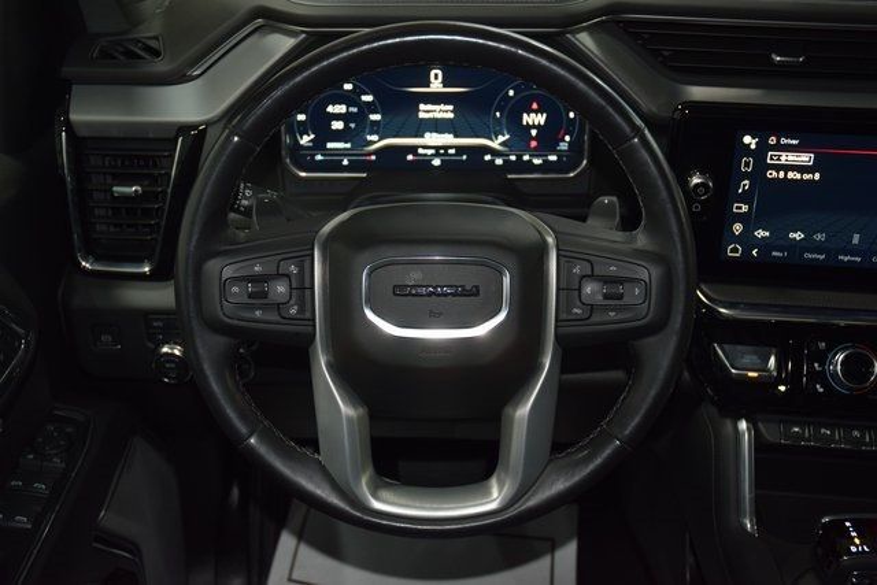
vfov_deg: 30.9
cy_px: 292
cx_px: 438
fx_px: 1060
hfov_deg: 45.0
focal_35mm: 44
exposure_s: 1/50
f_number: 3.8
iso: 1000
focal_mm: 29
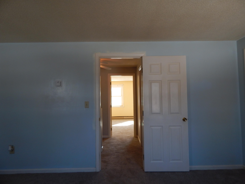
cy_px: 92
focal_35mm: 22
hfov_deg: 76.4
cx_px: 122
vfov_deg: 61.1
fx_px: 156
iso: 125
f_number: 3
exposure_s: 1/80
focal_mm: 4
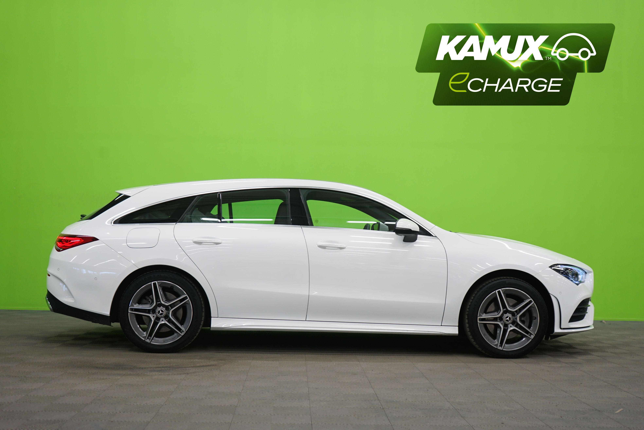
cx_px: 322
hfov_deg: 44.5
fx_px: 787
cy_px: 215
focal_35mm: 44
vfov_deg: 30.5
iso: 400
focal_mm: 44
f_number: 4.5
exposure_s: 1/13
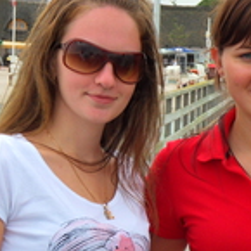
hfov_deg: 7.9
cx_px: 234
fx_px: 1805
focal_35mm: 220
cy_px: 251
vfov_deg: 7.9
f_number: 5.3
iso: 80
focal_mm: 14
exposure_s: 1/60
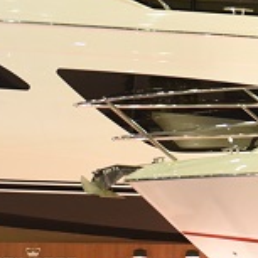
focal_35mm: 255
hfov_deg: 6.7
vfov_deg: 6.8
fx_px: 2150
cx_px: 479
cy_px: -66
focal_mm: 38
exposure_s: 1/160
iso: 1600
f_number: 3.2
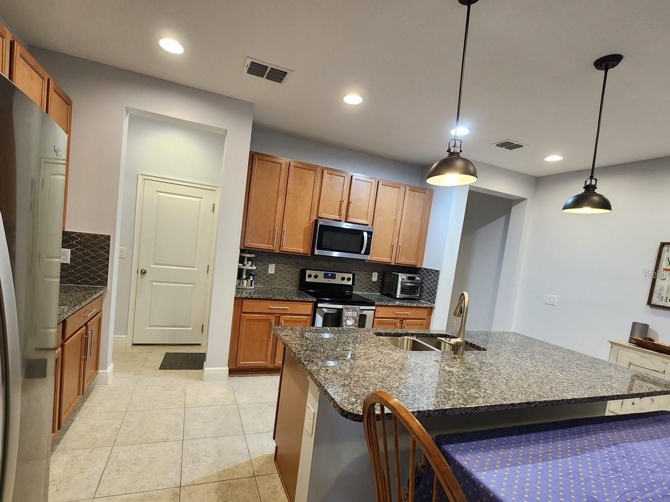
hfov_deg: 97.9
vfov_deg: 81.5
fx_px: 290
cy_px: 274
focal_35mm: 15
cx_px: 302
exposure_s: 1/60
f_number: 2.2
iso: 320
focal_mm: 2.2
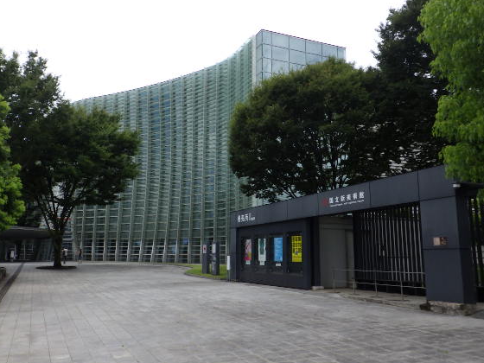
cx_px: 227
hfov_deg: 56.8
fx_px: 447
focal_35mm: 32
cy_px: 175
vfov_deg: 44.2
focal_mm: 5
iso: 125
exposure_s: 1/640
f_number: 4.2
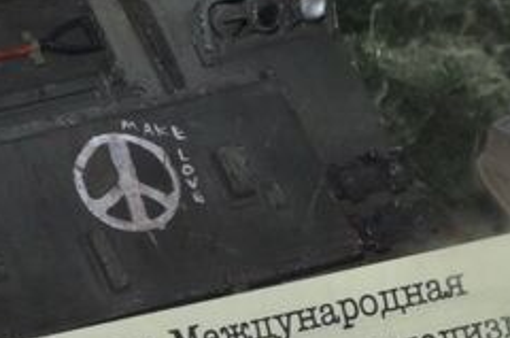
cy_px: 540
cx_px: 1143
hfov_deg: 5.2
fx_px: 5429
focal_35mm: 384
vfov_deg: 3.5
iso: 200
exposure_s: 1/200
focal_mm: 48
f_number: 13
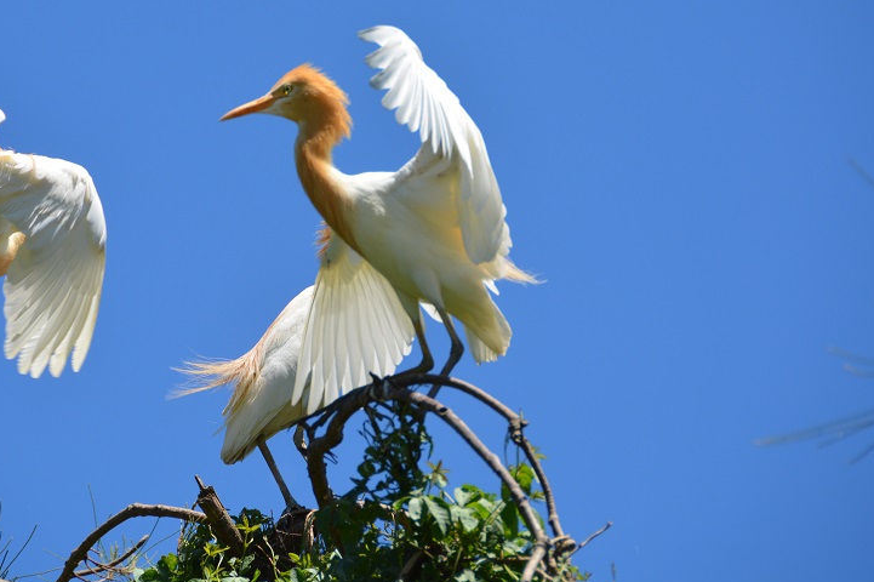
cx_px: 338
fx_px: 10094
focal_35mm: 416
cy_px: 188
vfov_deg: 3.3
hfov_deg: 5.0
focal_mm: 200
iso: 400
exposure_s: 1/1600
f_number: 6.3
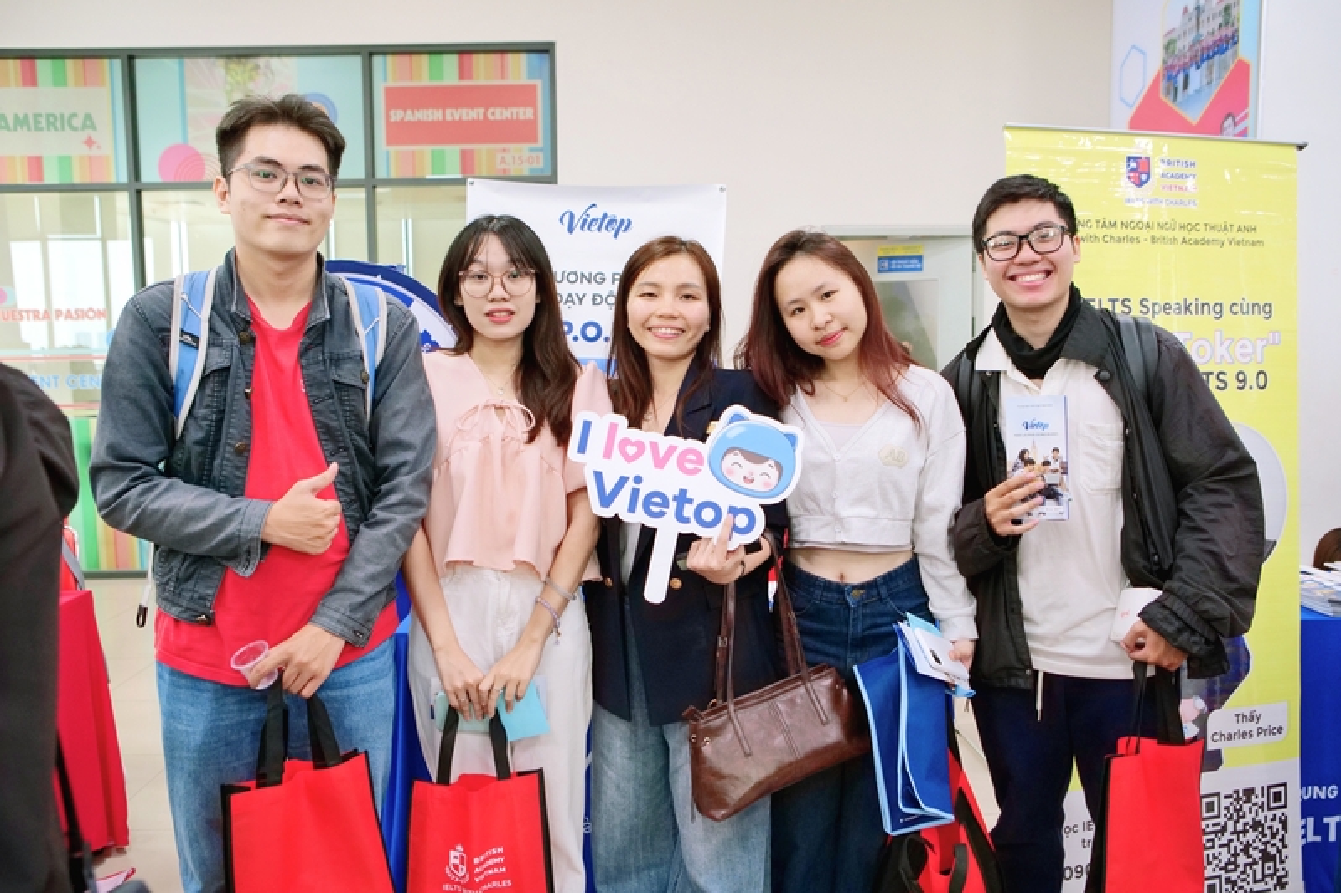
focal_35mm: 30
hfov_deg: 61.9
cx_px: 670
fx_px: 1117
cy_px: 446
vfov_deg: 43.6
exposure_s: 1/200
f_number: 4
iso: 3200
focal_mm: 30
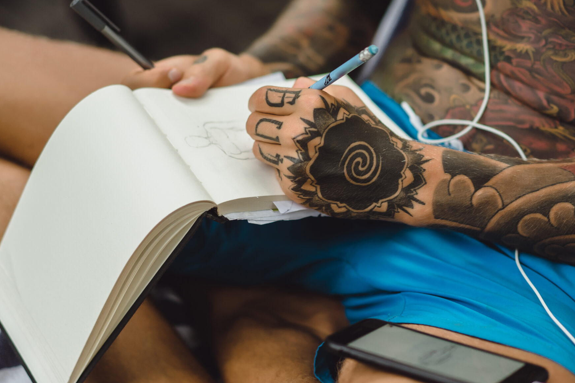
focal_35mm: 81
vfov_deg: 16.9
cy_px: 195
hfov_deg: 25.1
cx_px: 301
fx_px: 1294
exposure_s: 1/250
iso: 160
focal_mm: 55
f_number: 1.8
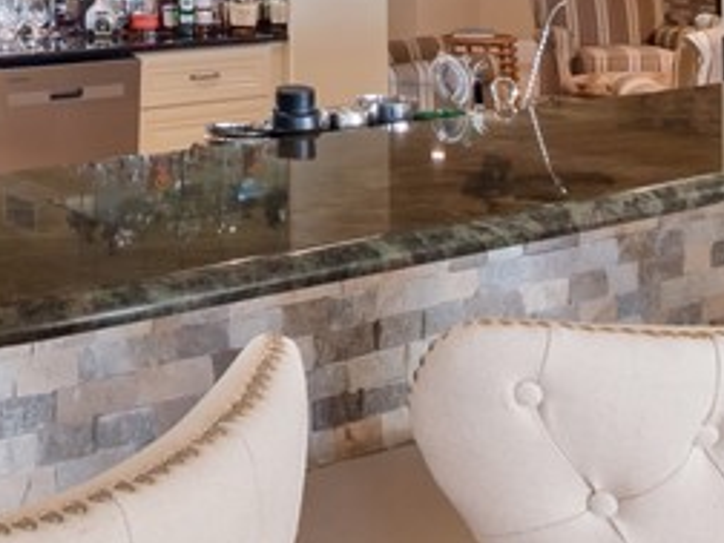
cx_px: 20
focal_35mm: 57
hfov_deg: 31.5
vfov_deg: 23.9
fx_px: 1192
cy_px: -66
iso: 200
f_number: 7.1
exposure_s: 1/4
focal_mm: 7
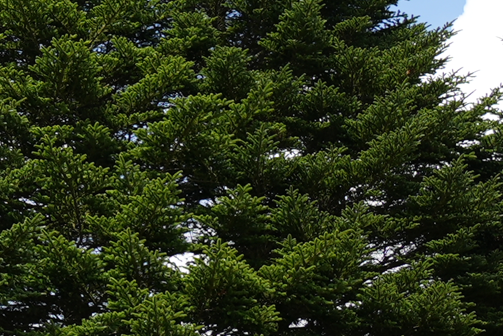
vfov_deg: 8.9
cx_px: -565
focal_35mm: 152
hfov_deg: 11.8
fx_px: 2125
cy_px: -118
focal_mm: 35
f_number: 5.6
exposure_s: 1/250
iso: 80
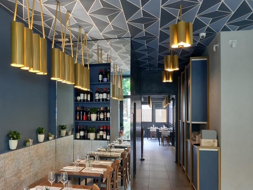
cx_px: 80
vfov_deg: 38.5
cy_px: 110
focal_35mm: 37
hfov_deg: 49.1
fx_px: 270
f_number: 1.7
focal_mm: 3.93
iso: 250
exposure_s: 1/50
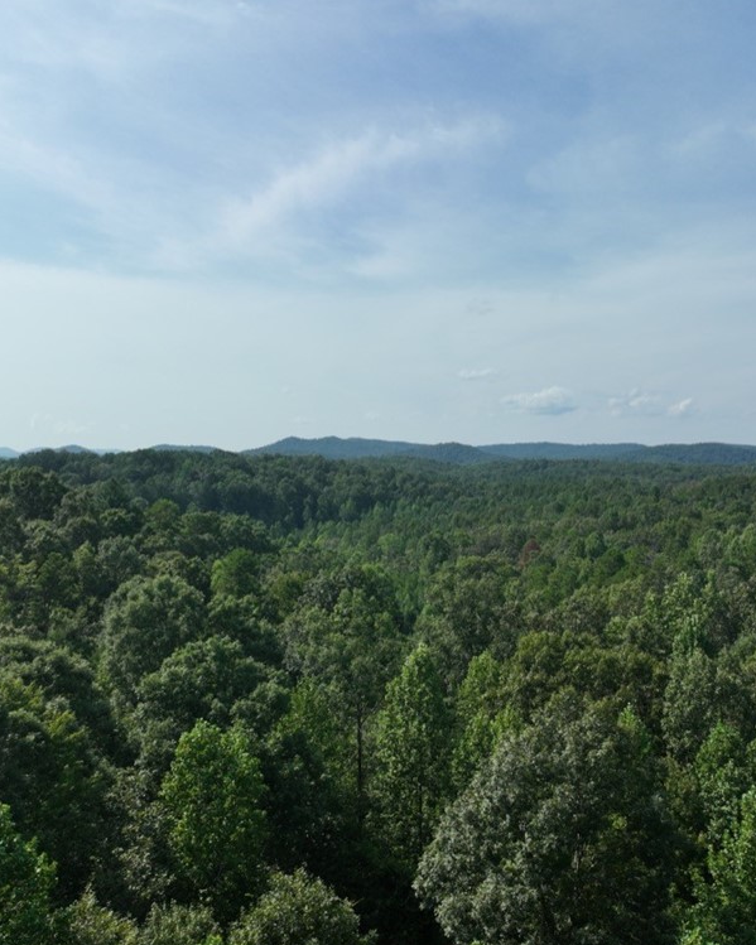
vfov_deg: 55.7
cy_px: 474
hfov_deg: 45.5
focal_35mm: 32
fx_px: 895
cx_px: 459
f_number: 2.8
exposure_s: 1/320
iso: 140
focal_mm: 12.29
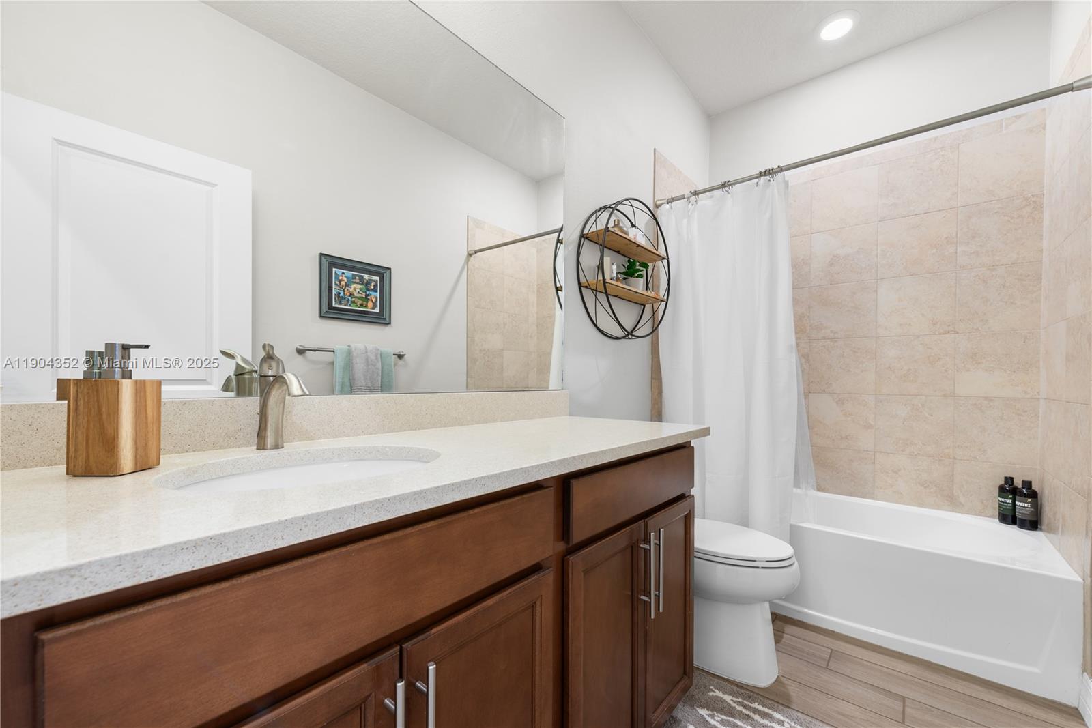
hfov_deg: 104.2
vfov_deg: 81.2
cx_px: 546
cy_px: 364
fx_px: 425
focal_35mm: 14
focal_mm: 14
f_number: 9
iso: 100
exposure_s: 1.3
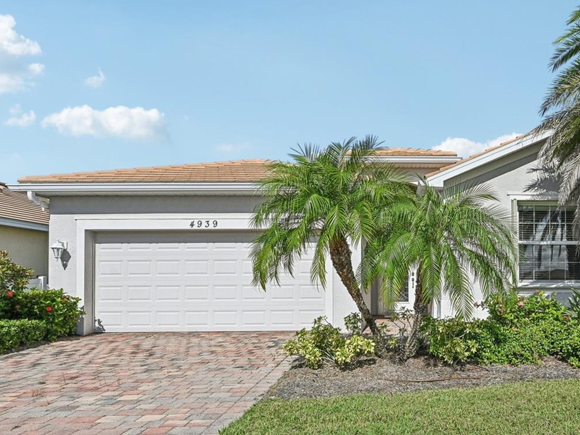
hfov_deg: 69.4
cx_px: 401
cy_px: 273
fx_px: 398
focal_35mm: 24
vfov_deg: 56.6
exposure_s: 1/2500
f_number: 8
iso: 400
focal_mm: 15.5
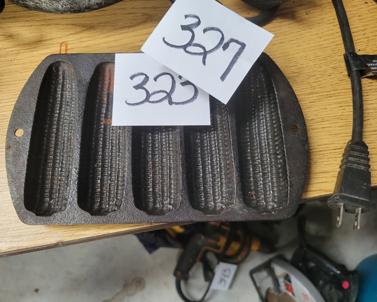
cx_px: 172
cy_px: 153
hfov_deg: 62.1
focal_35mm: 28
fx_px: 312
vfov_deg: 51.5
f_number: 1.8
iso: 250
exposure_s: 1/120
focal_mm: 5.4
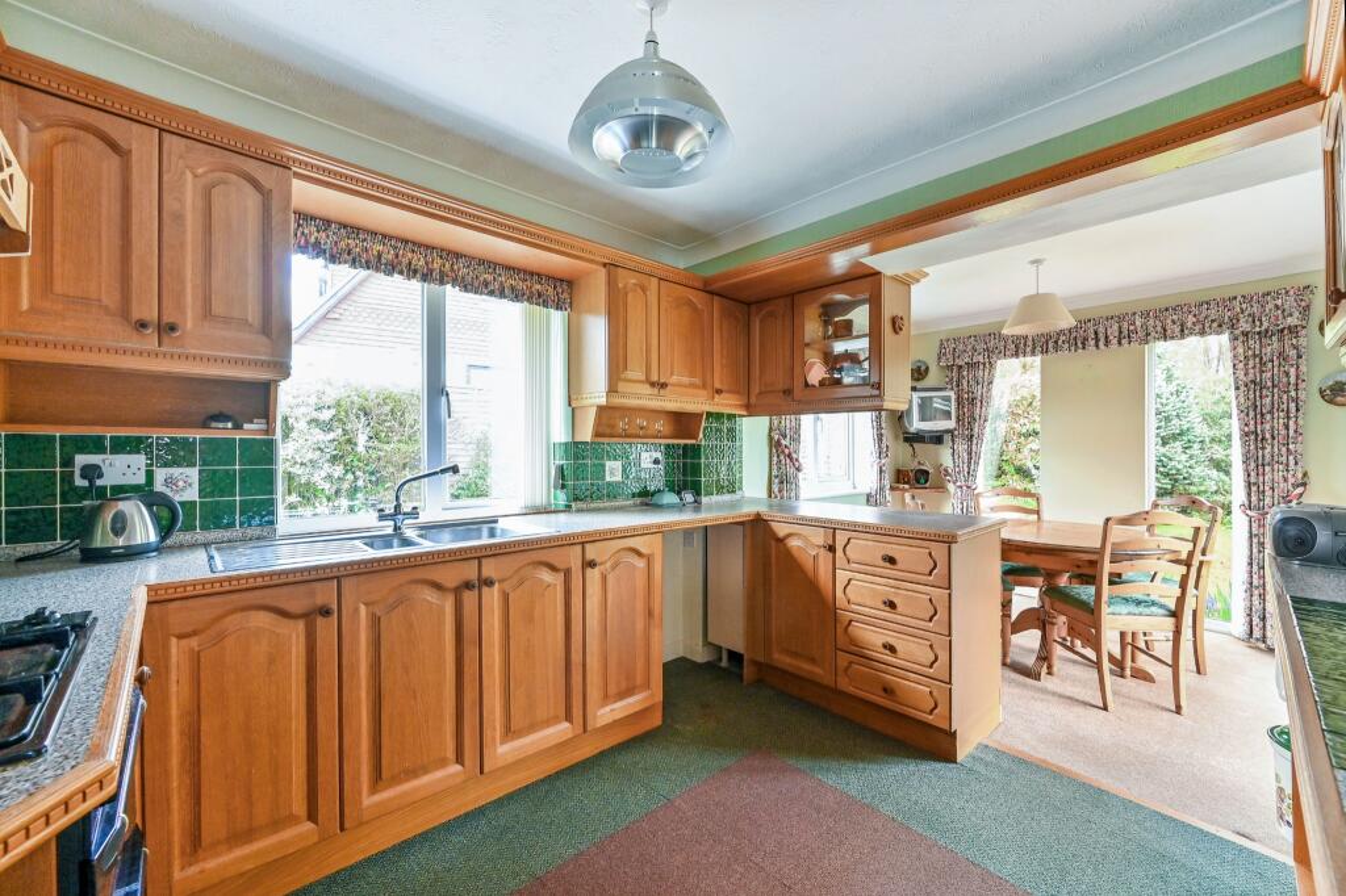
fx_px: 523
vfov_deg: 81.2
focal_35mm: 14
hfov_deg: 104.3
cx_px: 673
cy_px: 448
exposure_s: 1/8
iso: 400
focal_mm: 14
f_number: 9
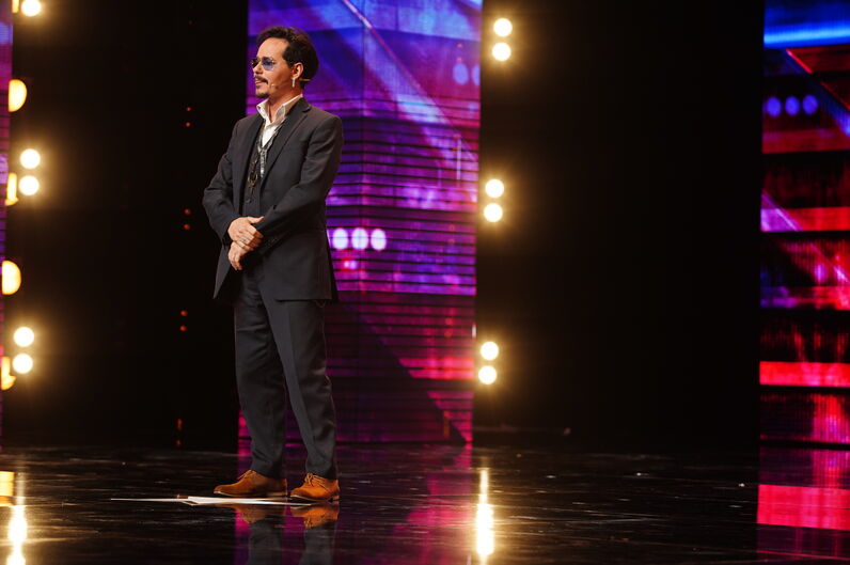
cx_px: 425
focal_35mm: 125
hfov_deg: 16.4
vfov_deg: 10.9
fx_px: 2948
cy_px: 282
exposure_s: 1/200
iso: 1600
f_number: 4
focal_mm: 125
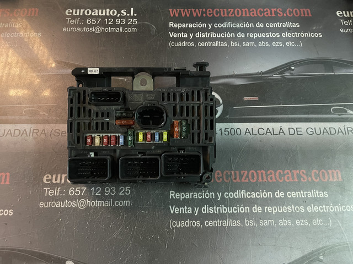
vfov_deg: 53.1
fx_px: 265
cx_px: 176
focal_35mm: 26
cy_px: 132
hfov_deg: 67.3
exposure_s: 1/25
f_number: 1.6
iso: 640
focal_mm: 5.1
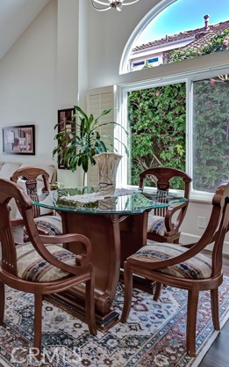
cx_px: 32
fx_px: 257
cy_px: 180
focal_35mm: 26
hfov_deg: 44.5
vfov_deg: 70.8
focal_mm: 16.5
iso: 400
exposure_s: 1/500
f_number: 7.1
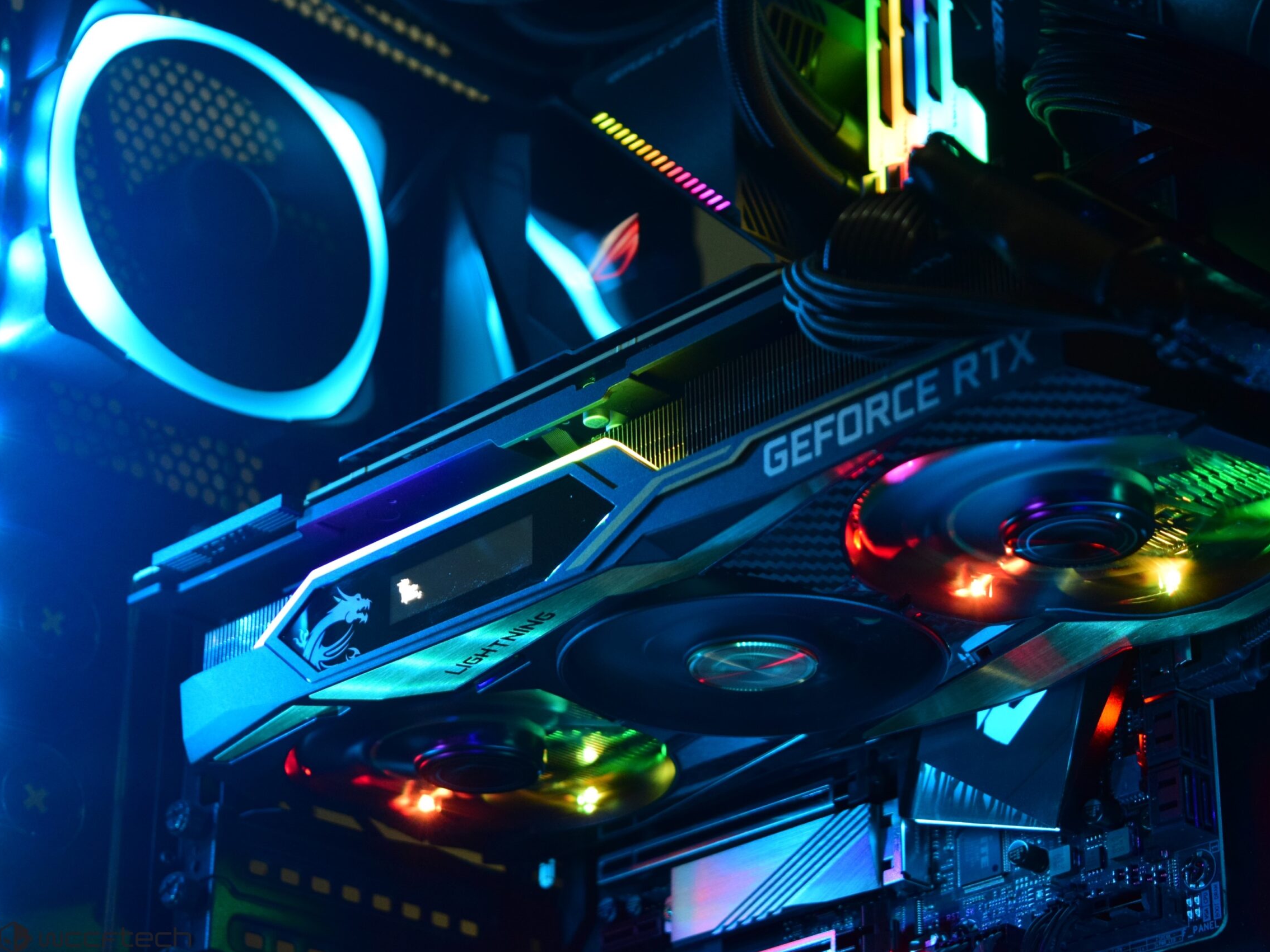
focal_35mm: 90
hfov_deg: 21.9
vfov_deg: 16.5
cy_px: 477
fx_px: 3285
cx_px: 711
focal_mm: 55
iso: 1250
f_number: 5.6
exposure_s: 1/30
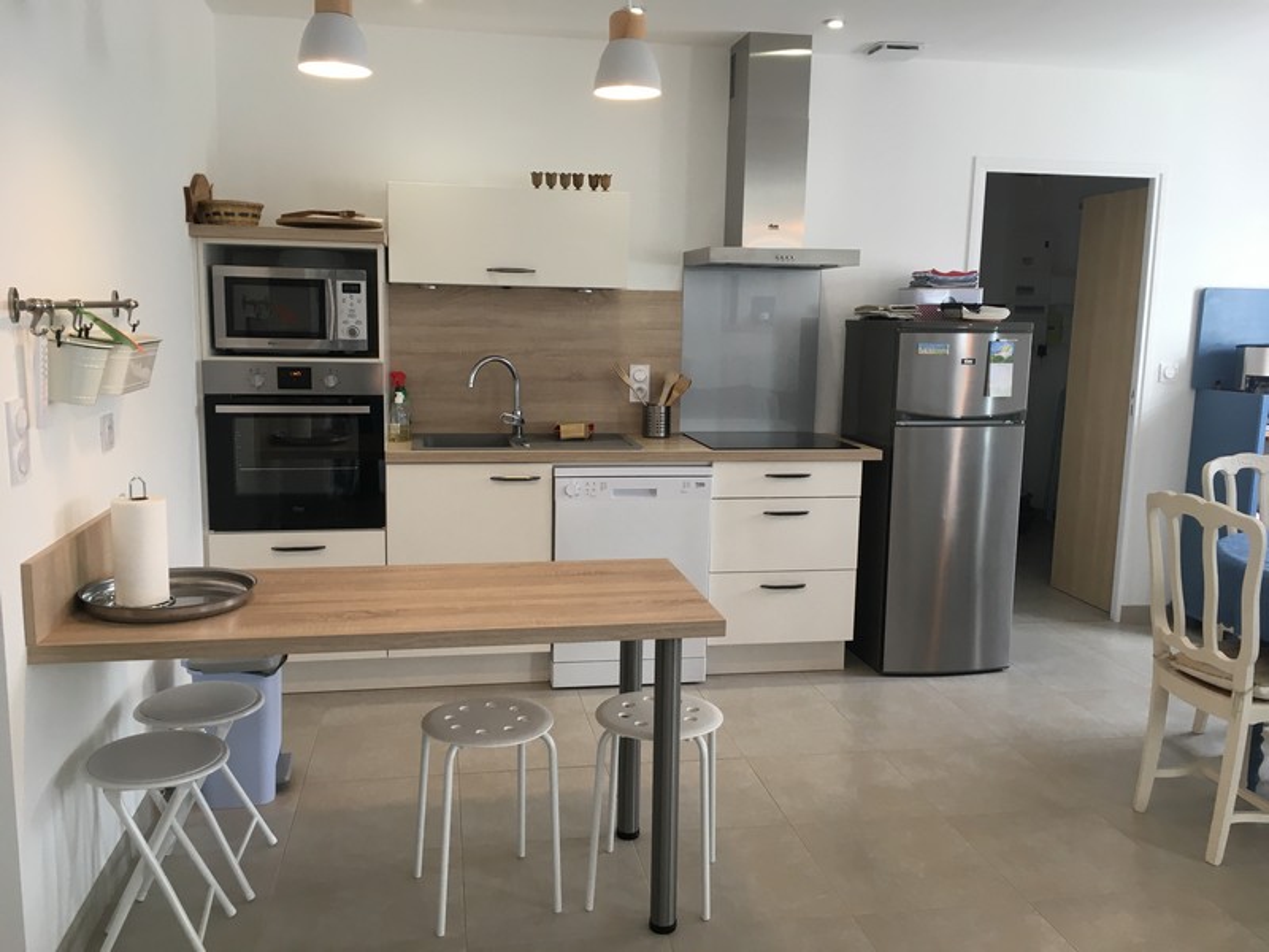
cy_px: 476
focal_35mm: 29
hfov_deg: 61.7
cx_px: 634
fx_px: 1063
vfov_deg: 48.2
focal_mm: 4.15
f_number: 2.2
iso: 32
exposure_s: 1/33
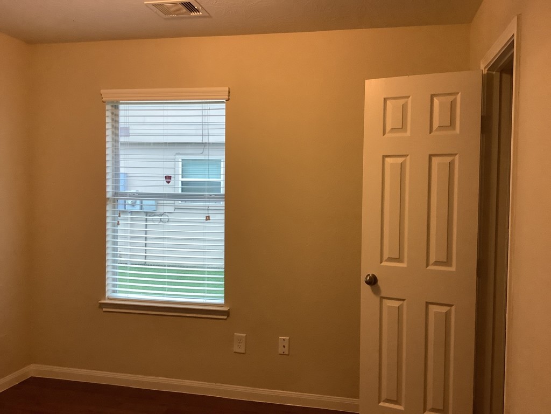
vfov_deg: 45.4
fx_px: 493
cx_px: 276
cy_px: 207
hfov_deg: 58.4
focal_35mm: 31
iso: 250
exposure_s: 1/40
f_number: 2.4
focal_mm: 3.3
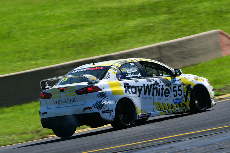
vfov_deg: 3.3
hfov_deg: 4.9
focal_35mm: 420
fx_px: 2684
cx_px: 115
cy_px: 76
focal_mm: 280
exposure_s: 1/250
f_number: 11
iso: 160
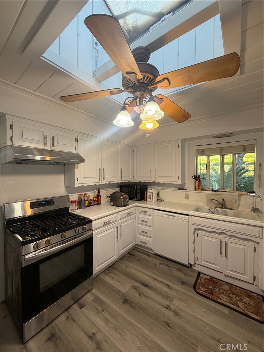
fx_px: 142
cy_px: 176
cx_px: 132
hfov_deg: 85.7
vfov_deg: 102.1
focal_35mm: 14
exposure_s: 1/120
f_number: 2.2
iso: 200
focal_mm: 2.22
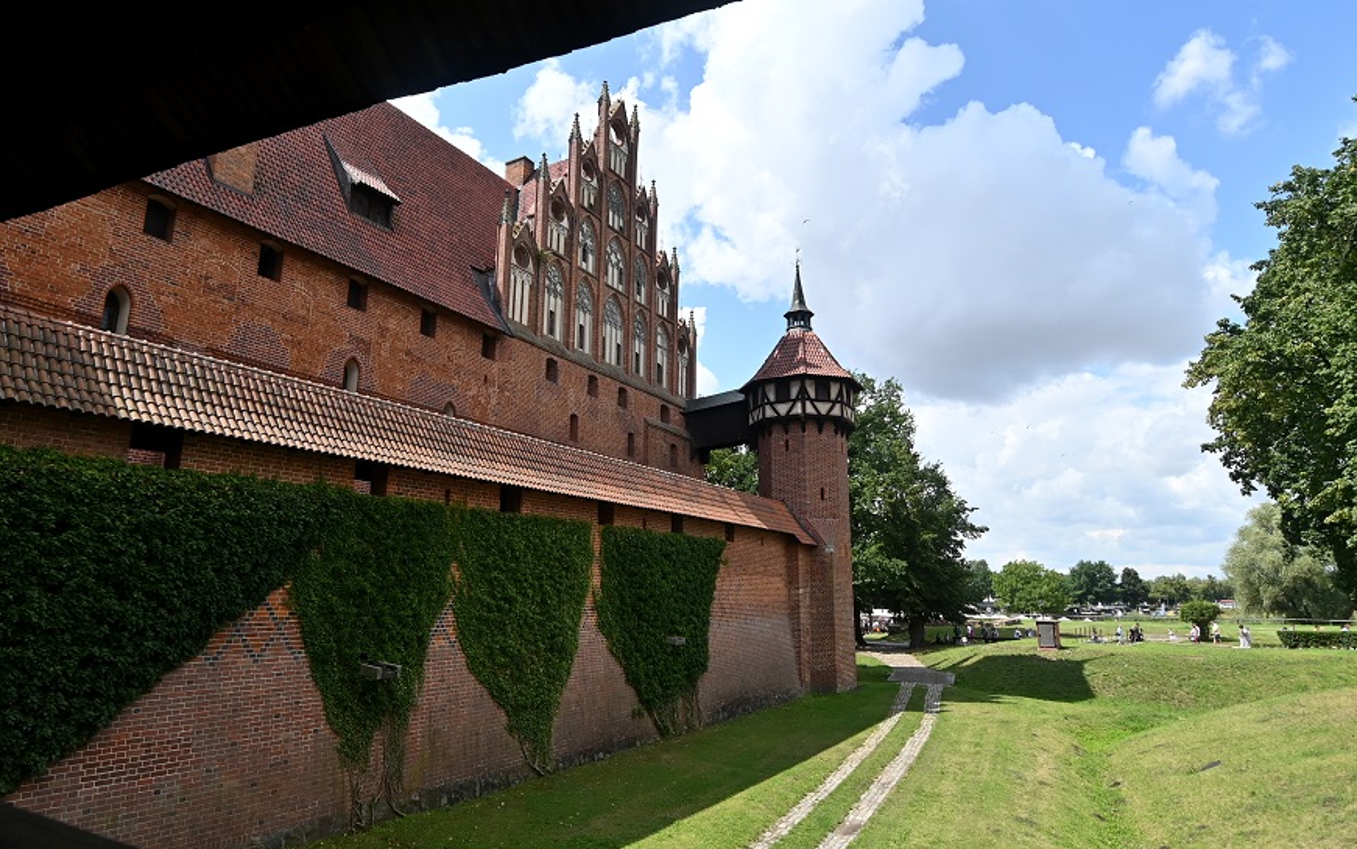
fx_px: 740
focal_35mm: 20
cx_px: 657
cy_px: 417
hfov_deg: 85.0
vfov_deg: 59.7
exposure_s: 1/1000
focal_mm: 12
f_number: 5.6
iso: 200
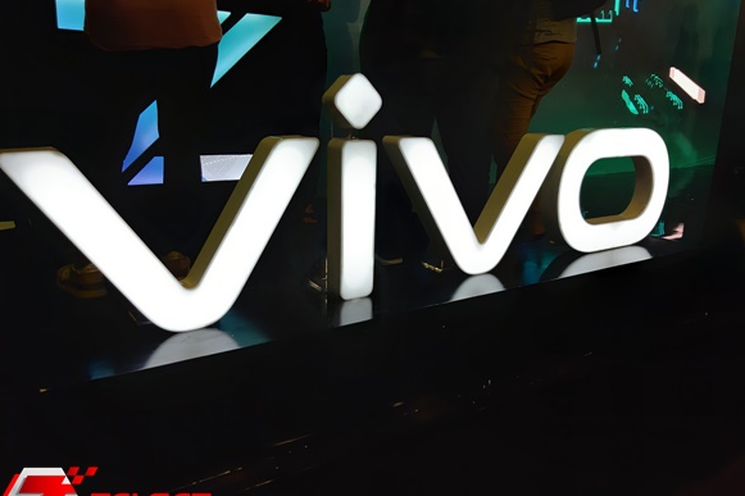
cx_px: 382
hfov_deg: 63.7
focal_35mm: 29
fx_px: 600
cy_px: 252
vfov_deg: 44.9
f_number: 1.7
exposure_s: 1/50
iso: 64
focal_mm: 3.93
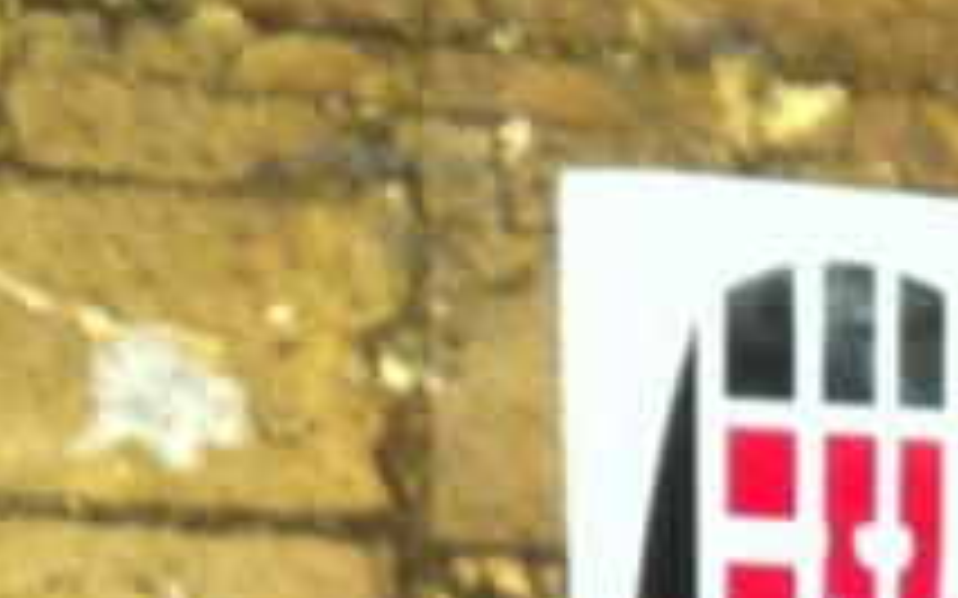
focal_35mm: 178
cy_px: 1378
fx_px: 4646
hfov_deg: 10.8
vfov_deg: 7.0
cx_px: 1862
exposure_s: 1/15
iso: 200
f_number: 2.8
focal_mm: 3.85
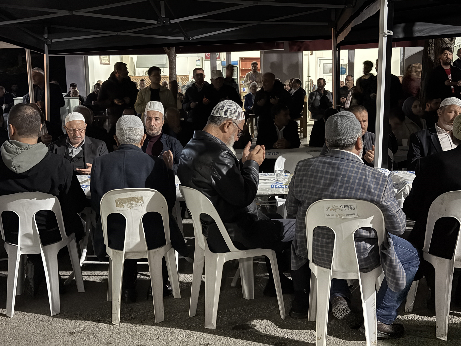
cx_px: 230
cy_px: 173
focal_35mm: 48
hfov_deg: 39.7
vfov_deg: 30.3
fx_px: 639
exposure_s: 1/14
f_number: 1.78
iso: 1000
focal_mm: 6.76
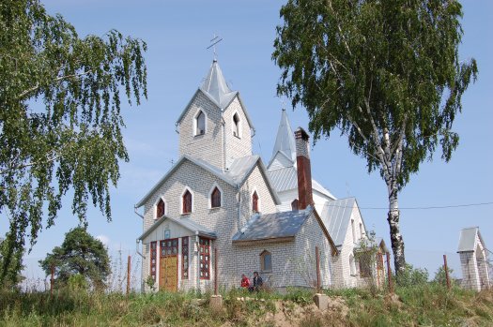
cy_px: 164
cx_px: 246
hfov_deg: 53.2
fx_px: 493
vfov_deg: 36.8
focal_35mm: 36
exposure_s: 1/320
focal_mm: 24
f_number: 9
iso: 200
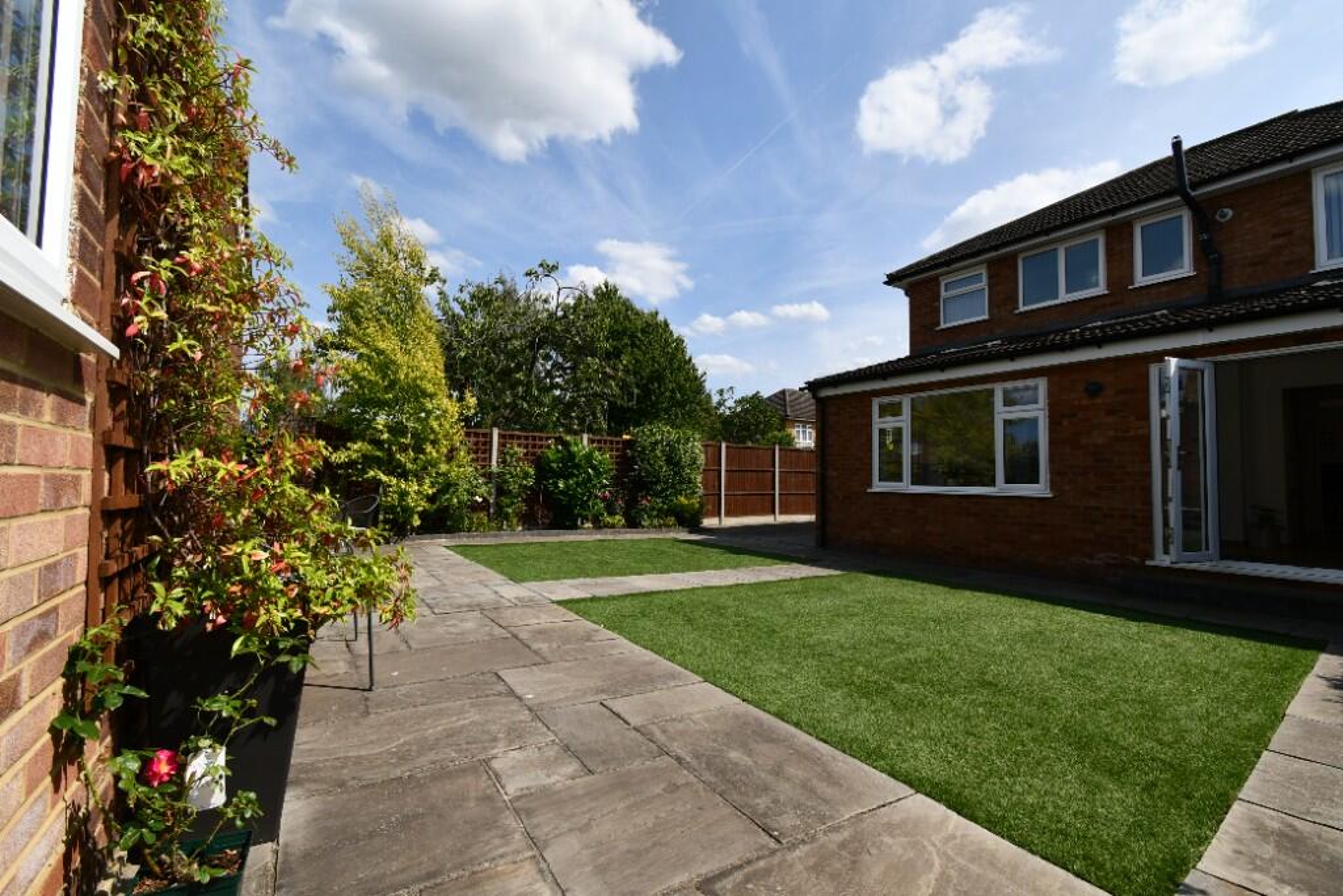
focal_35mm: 15
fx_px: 560
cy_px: 448
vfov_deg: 77.3
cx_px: 672
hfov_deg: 100.4
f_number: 10
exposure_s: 1/250
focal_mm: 10
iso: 100
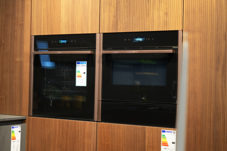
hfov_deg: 30.1
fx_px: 422
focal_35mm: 67
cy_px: 76
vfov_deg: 20.3
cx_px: 114
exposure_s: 1
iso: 100
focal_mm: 67
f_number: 10
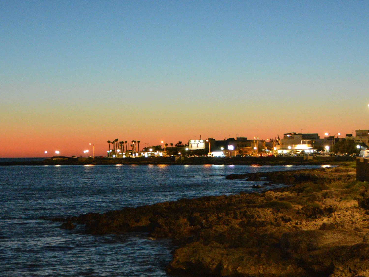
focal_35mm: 78
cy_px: 169
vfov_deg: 18.9
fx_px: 832
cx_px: 150
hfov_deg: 25.0
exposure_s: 1/15
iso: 5600
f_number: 4.2
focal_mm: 34
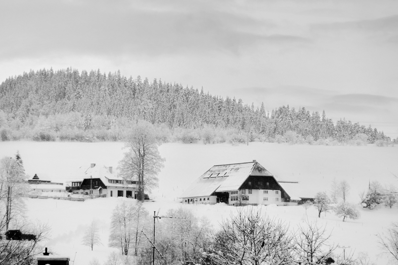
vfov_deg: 4.6
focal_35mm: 300
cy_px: 132
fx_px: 3316
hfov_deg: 6.9
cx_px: 199
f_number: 6.3
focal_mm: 200
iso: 2000
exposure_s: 1/320
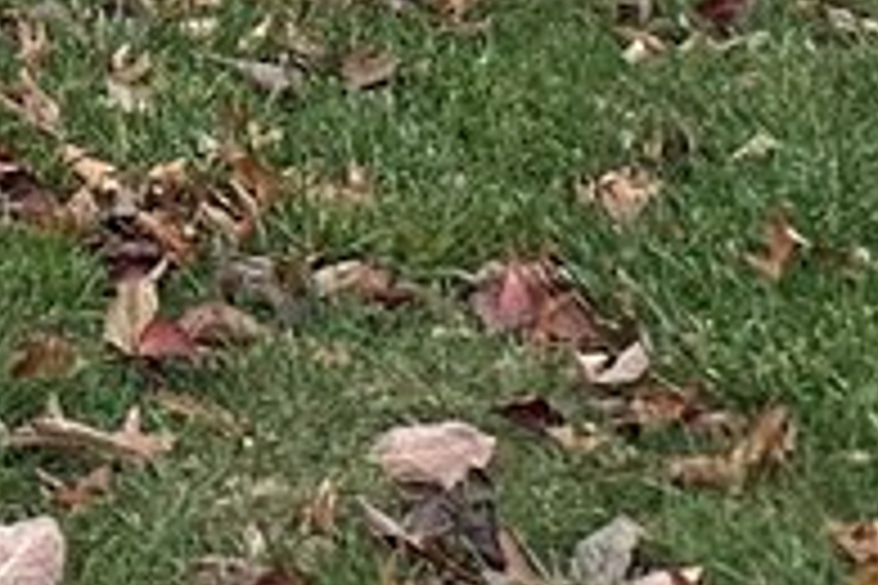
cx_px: -1529
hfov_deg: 9.1
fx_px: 4731
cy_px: -1964
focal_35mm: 194
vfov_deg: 5.8
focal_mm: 6.86
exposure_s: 1/2882
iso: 80
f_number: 1.78
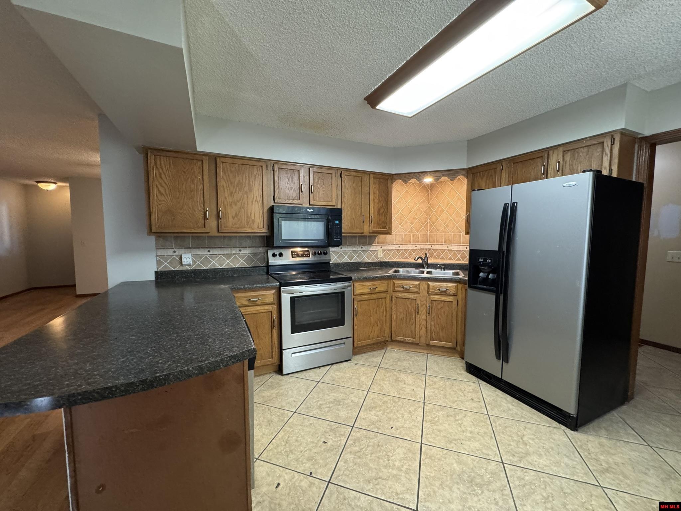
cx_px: 340
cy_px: 256
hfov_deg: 102.1
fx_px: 275
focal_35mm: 14
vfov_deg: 85.7
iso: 400
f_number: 2.2
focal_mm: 2.22
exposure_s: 1/60
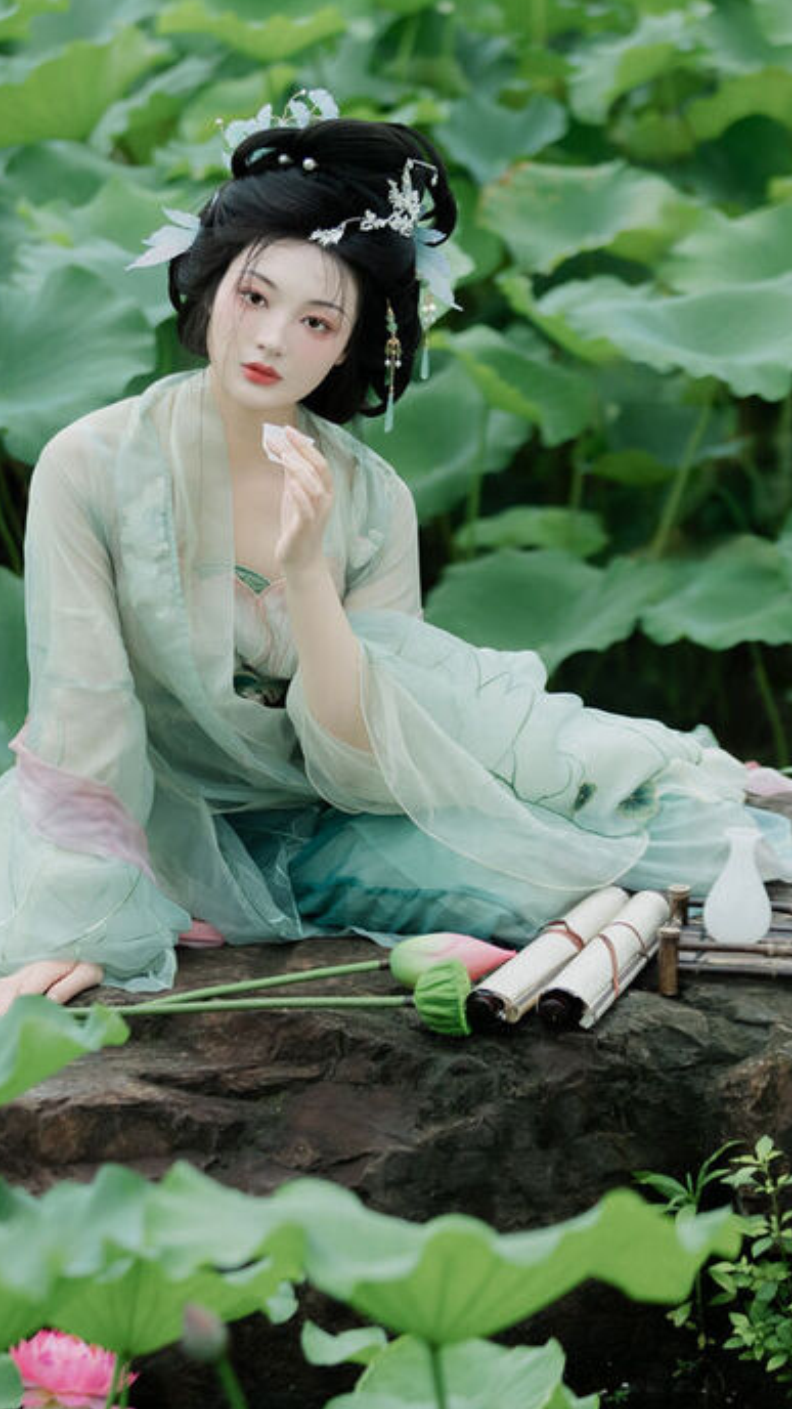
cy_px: 700
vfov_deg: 12.6
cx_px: -63
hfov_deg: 7.1
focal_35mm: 171
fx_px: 6384
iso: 100
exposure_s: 1/640
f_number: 2.8
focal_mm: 108
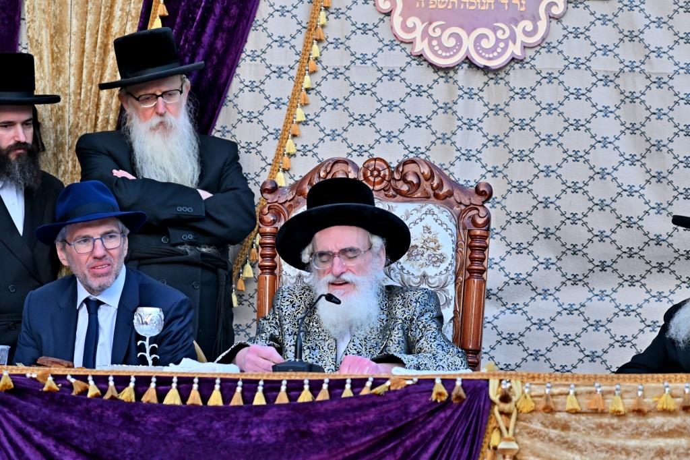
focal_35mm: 180
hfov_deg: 11.4
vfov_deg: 7.6
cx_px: 345
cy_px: 230
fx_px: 3449
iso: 160
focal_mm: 120
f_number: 4
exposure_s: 1/200
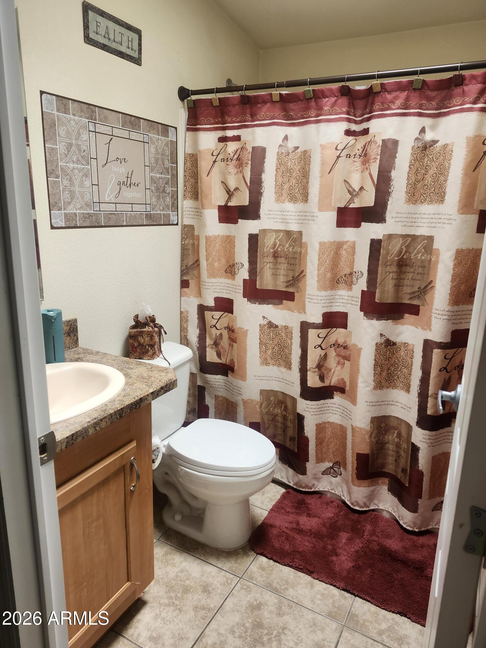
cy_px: 324
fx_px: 431
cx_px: 243
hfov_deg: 58.9
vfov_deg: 73.9
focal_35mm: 23
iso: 125
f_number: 1.8
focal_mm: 5.54
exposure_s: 1/180
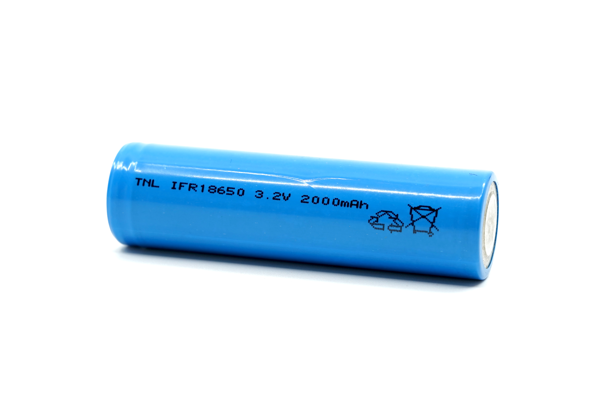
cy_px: 201
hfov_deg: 27.0
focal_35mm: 75
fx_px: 1254
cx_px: 301
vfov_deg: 18.2
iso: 500
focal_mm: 50
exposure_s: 1/100
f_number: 6.3
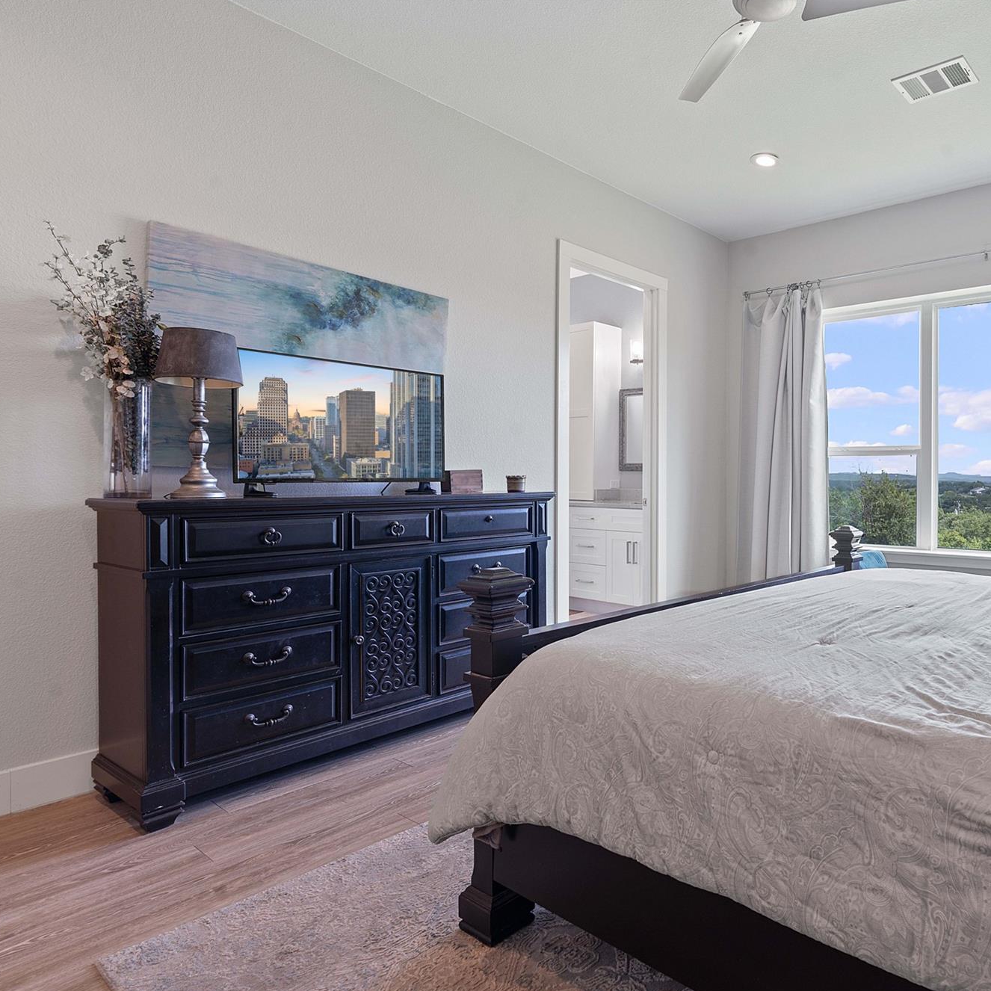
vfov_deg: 72.1
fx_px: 680
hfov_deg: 67.6
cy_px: 506
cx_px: 742
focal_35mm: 21
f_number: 9
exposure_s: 1/2.5
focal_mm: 16
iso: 320
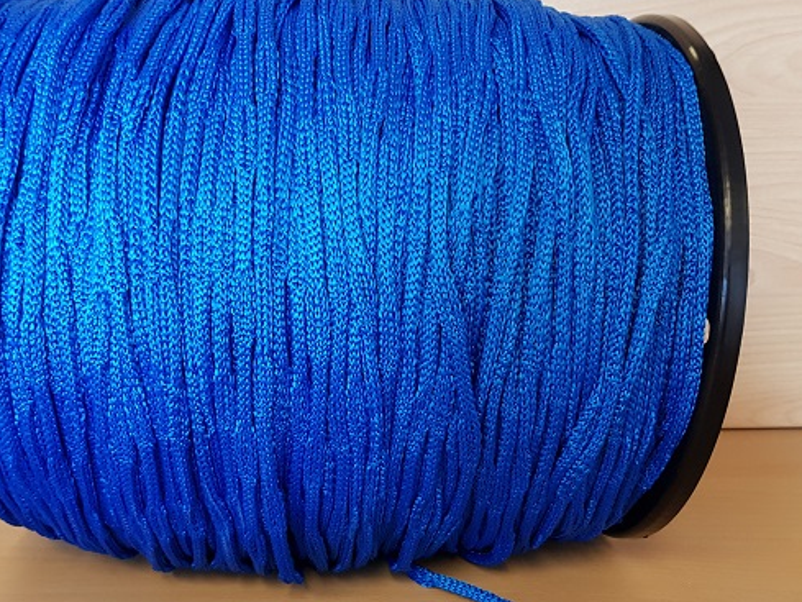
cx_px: 326
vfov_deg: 41.7
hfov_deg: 53.6
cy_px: 341
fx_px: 788
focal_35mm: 34
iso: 160
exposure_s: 1/33
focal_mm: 4.3
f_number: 1.7
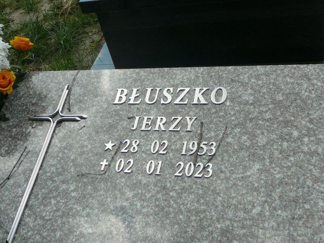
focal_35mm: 49
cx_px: 162
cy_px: 122
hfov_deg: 38.9
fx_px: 459
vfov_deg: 29.7
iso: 80
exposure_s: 1/500
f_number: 3.4
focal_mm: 7.3
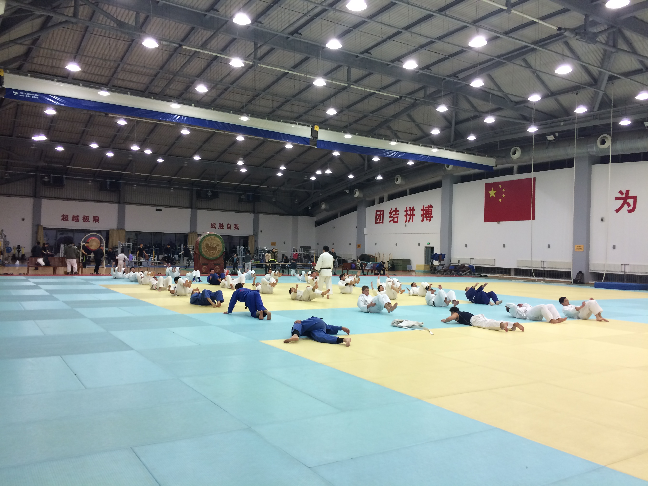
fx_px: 543
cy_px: 243
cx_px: 324
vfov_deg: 48.2
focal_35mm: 29
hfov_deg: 61.7
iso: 64
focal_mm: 4.15
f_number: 2.2
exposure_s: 1/33
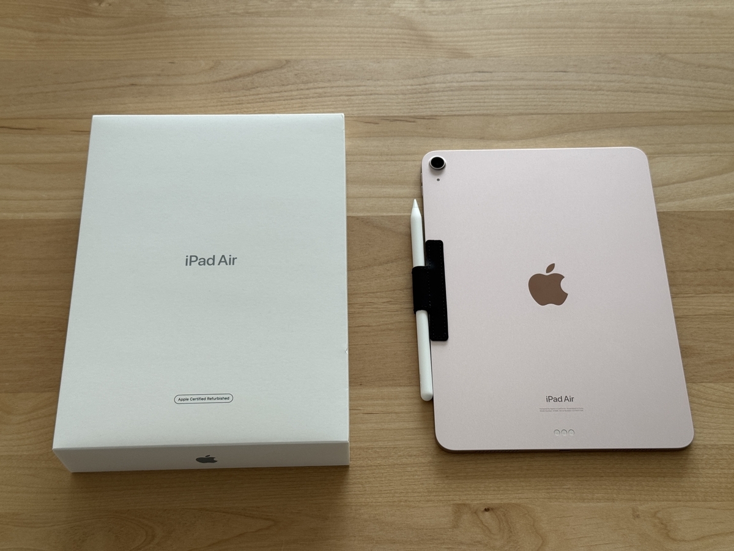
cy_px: 276
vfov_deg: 30.3
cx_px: 367
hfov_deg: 39.7
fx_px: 1018
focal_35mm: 48
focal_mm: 6.76
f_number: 1.78
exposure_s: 1/82
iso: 100
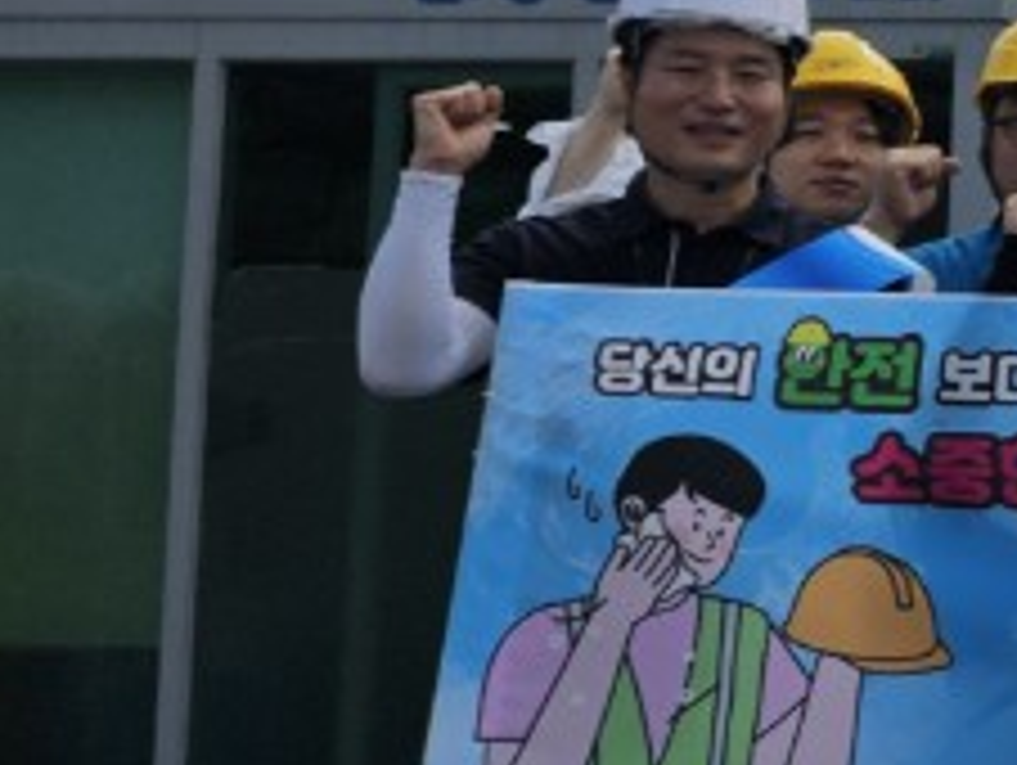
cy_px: 126
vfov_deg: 11.4
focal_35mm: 130
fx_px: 3823
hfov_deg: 11.0
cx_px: 2876
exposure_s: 1/5000
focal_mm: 5.4
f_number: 1.8
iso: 25
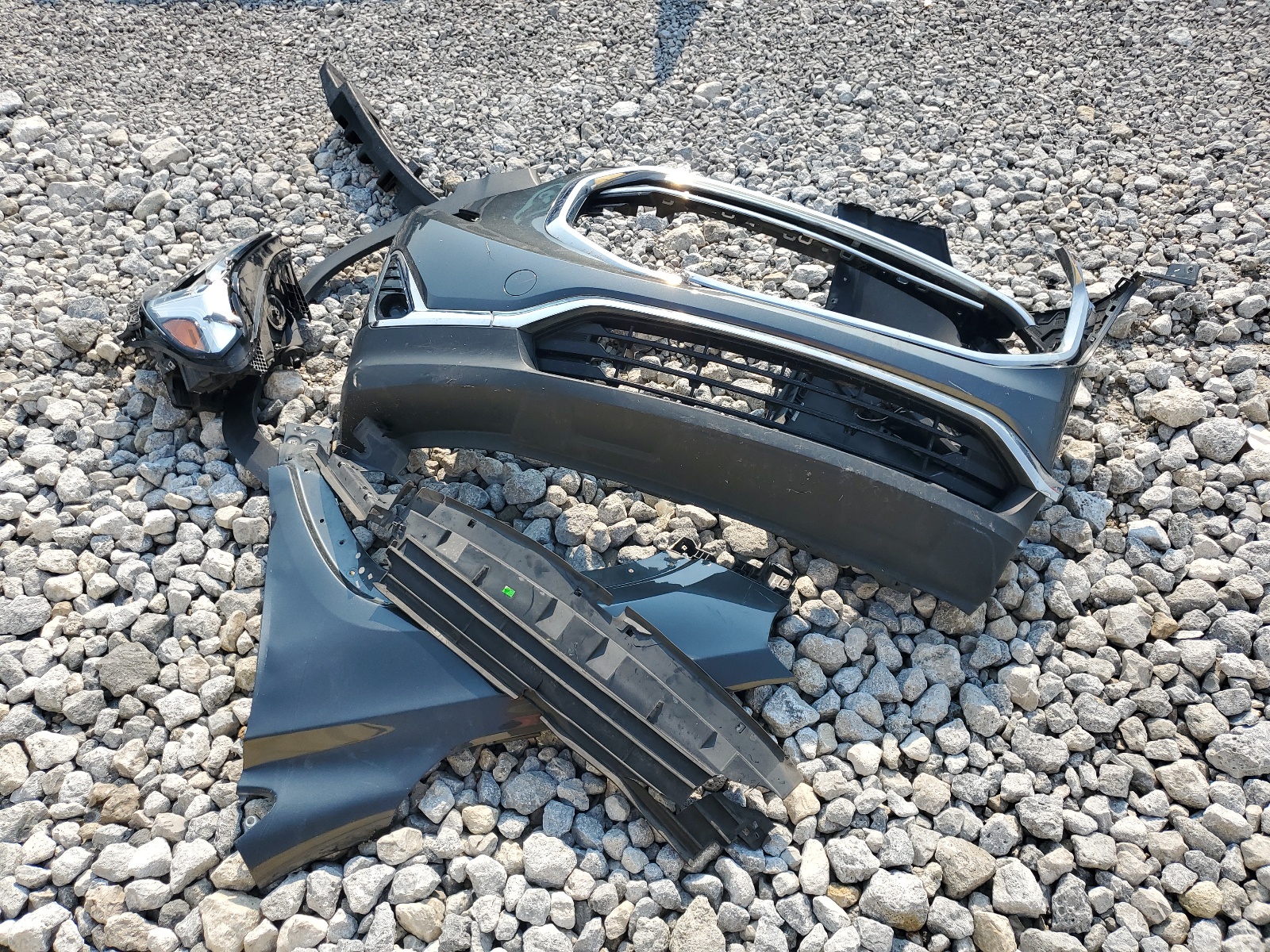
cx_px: 635
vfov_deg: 53.1
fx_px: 954
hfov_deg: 67.3
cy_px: 476
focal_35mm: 26
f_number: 1.5
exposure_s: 1/2000
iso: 50
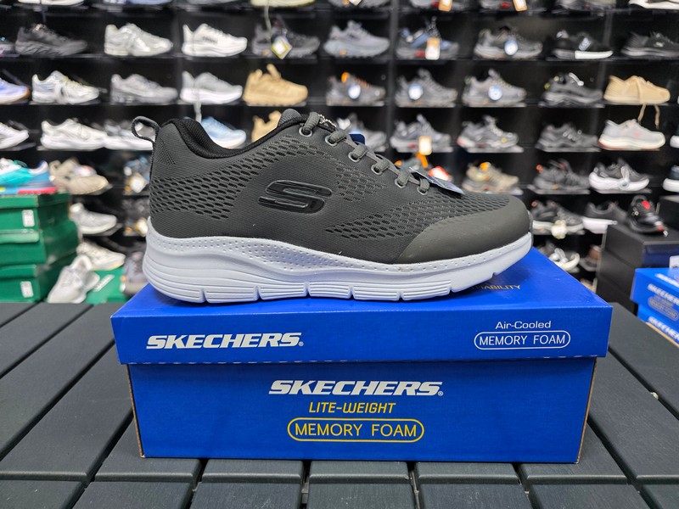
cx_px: 340
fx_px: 451
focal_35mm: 23
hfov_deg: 73.9
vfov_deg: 58.9
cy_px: 254
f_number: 1.7
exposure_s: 1/100
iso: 250
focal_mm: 6.3
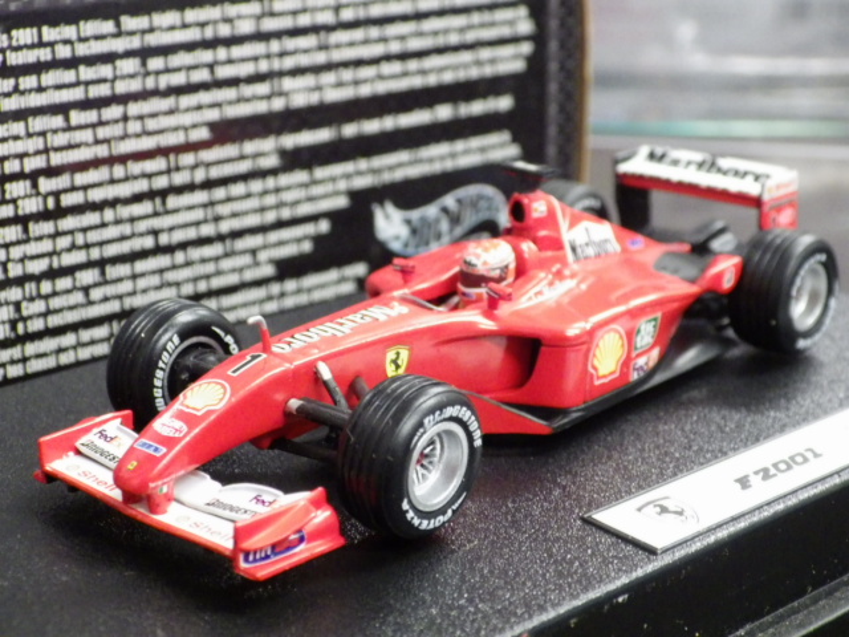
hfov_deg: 27.4
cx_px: 424
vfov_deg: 20.7
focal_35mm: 71
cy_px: 318
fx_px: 1741
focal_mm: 12.8
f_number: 4.2
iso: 1250
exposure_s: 1/25
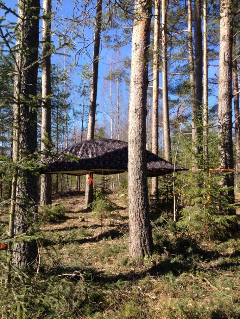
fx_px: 323
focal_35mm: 35
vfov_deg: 52.6
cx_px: 120
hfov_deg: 40.7
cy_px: 160
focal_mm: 4.28
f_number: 2.4
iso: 50
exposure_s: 1/673
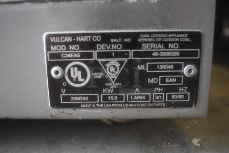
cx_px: 114
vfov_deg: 40.1
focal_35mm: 33
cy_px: 76
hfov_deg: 57.2
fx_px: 210
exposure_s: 1/125
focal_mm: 22
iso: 2500
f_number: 3.8
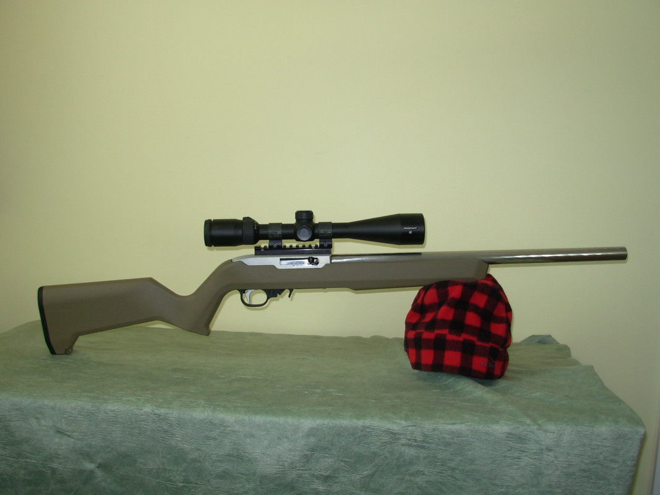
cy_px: 248
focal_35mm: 38
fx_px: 724
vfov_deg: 37.7
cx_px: 330
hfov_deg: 49.0
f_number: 2.9
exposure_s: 1/32
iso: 50
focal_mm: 6.3
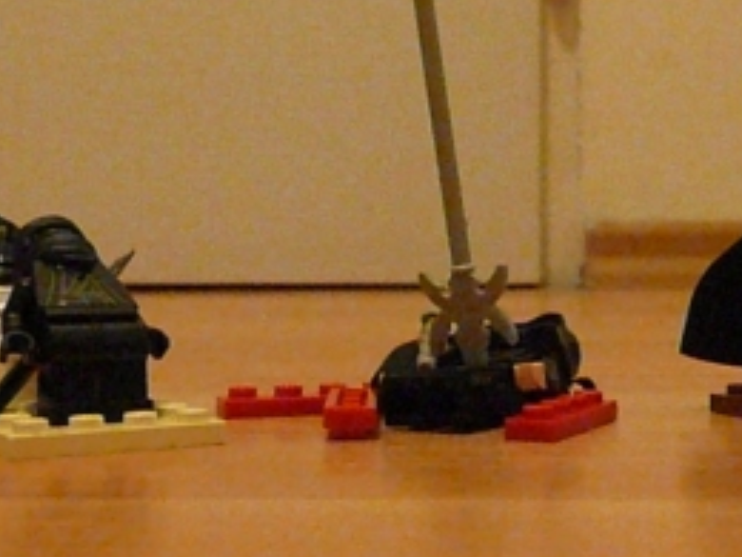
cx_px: 511
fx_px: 1479
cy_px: 266
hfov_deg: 27.9
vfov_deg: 21.3
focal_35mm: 69
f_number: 3.9
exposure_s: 1/30
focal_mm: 6.5
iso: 3200
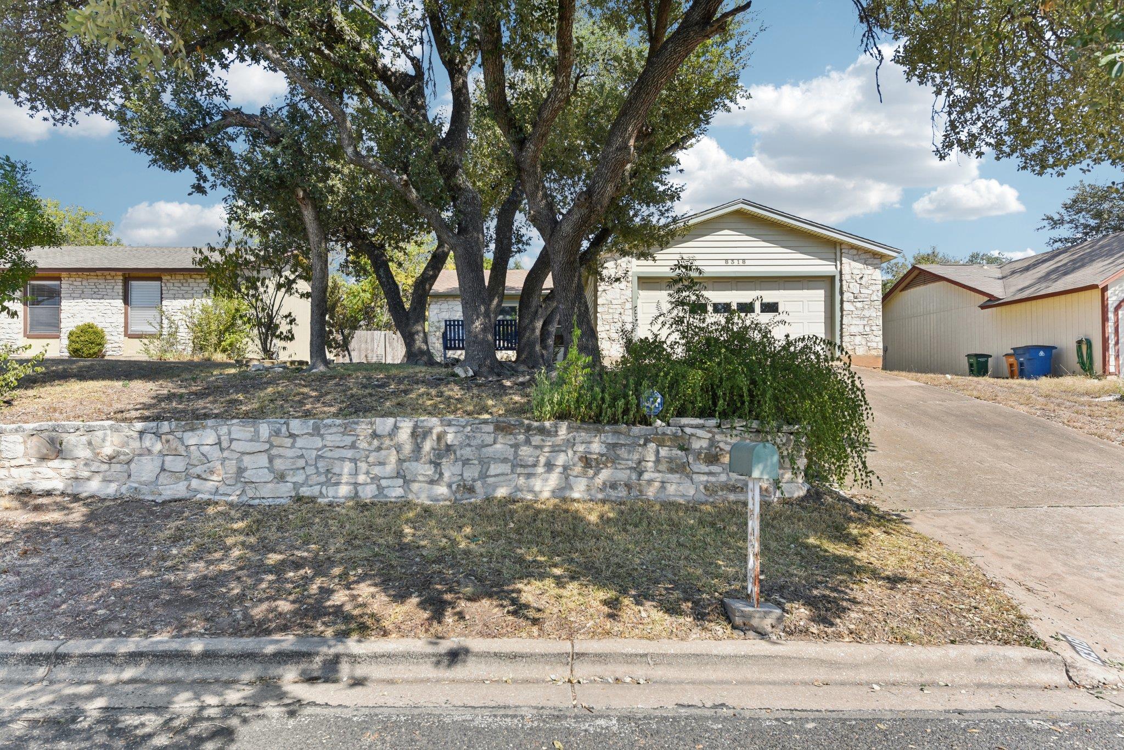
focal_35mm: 20
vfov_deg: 61.9
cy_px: 375
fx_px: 624
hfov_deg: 84.0
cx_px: 562
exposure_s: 1/200
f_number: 8
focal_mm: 20
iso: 100
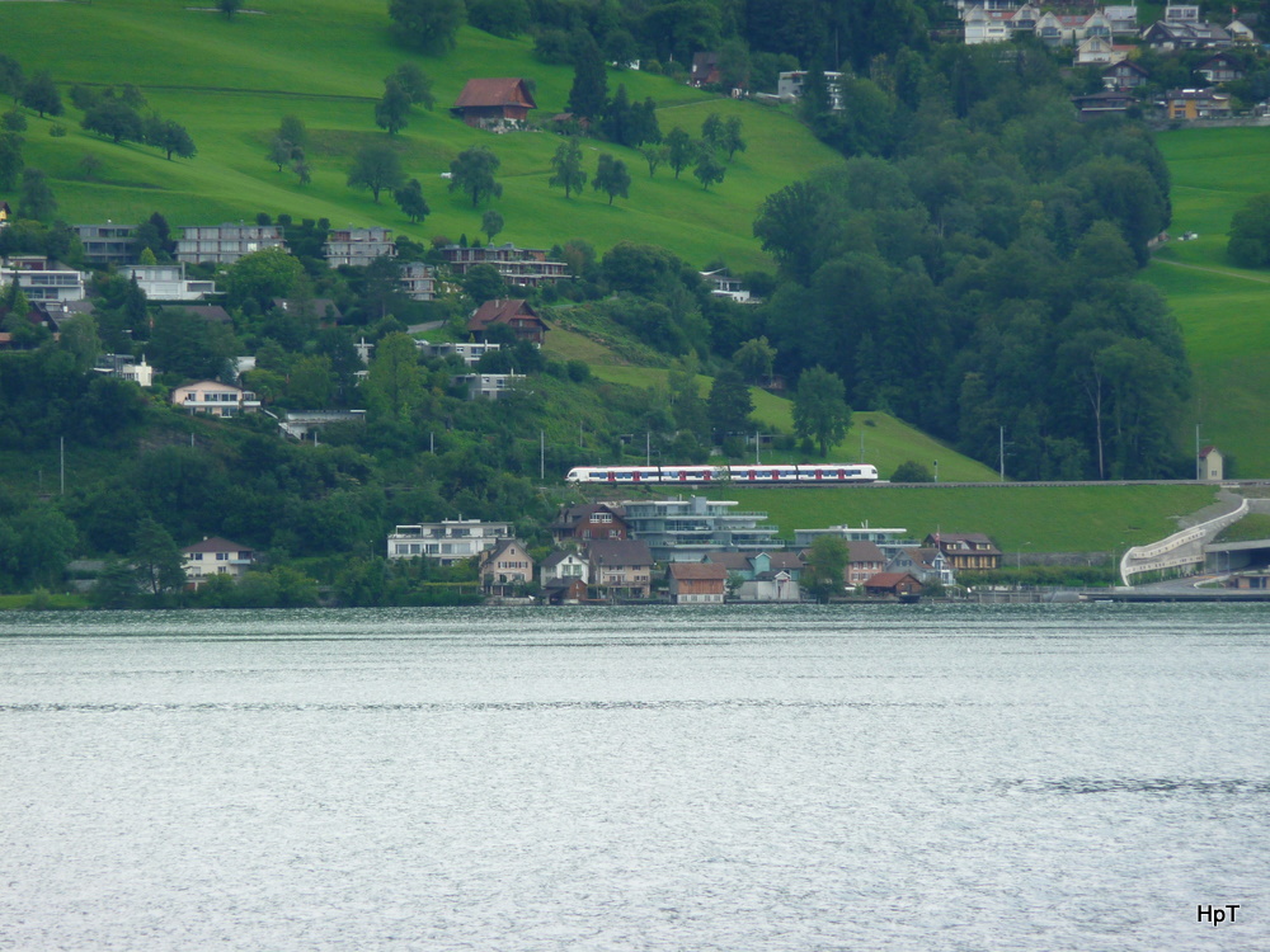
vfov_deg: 5.3
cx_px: 635
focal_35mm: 280
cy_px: 476
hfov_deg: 7.1
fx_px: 10273
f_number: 4.9
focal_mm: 47
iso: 100
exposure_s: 1/250
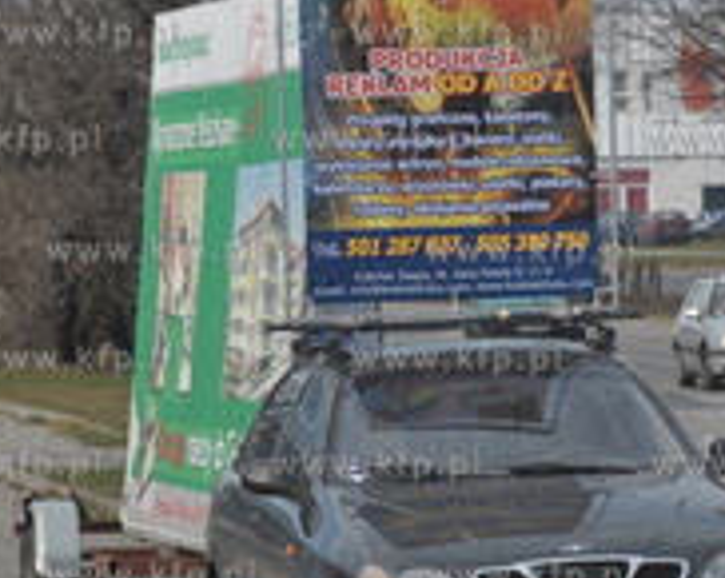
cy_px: 303
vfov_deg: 4.7
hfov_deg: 5.9
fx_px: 7070
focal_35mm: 330
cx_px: 669
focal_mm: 160
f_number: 10
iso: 400
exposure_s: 1/500
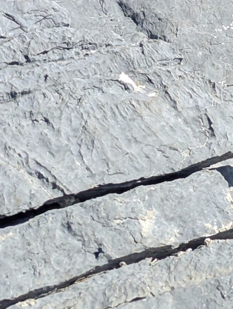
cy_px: -302
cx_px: 257
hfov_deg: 6.9
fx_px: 1934
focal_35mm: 216
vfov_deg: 8.7
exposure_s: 1/1949
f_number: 1.85
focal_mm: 6.81
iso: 36
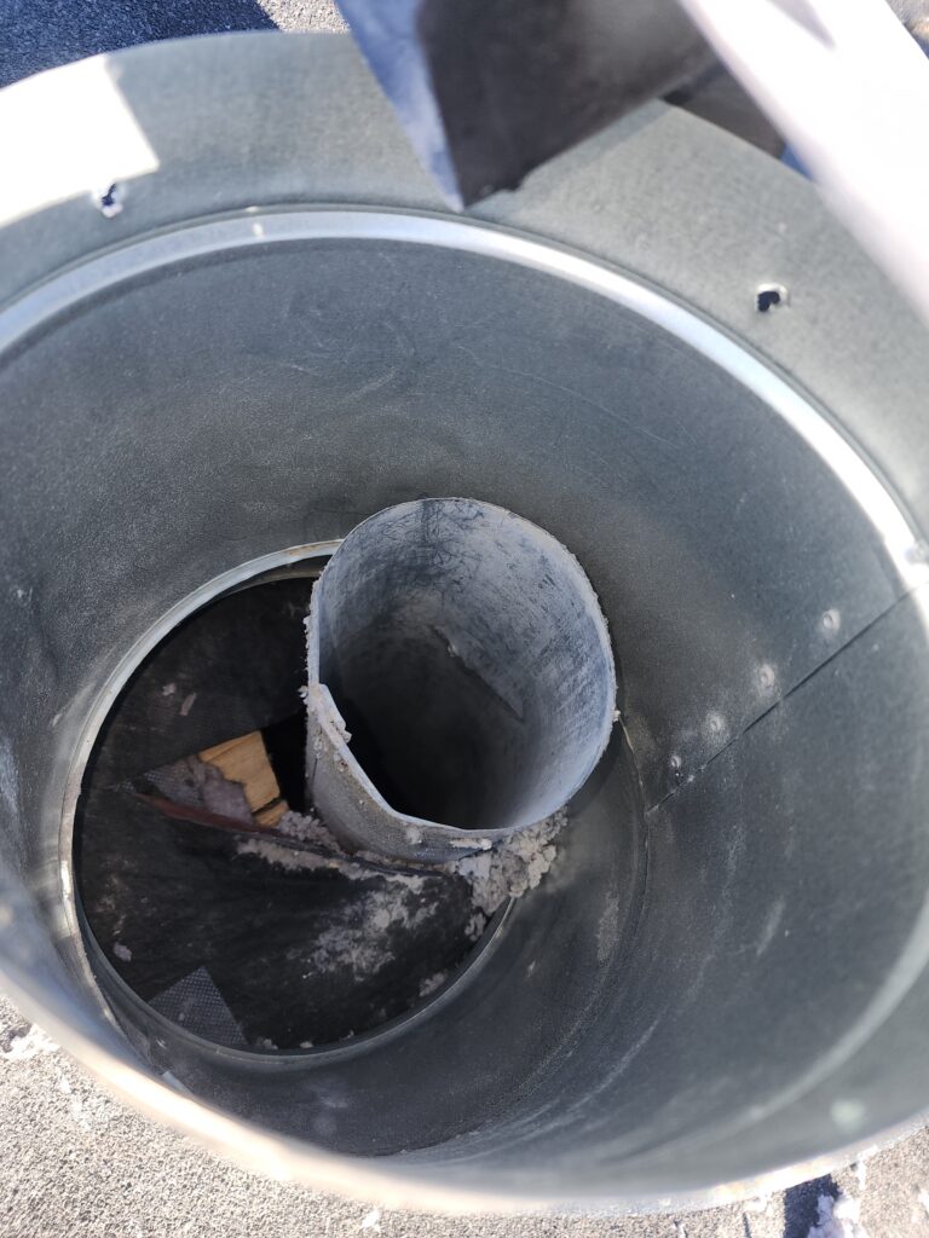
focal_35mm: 23
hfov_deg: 58.9
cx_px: 464
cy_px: 619
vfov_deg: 73.9
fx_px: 823
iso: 20
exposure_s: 1/120
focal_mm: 6.4
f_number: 1.8
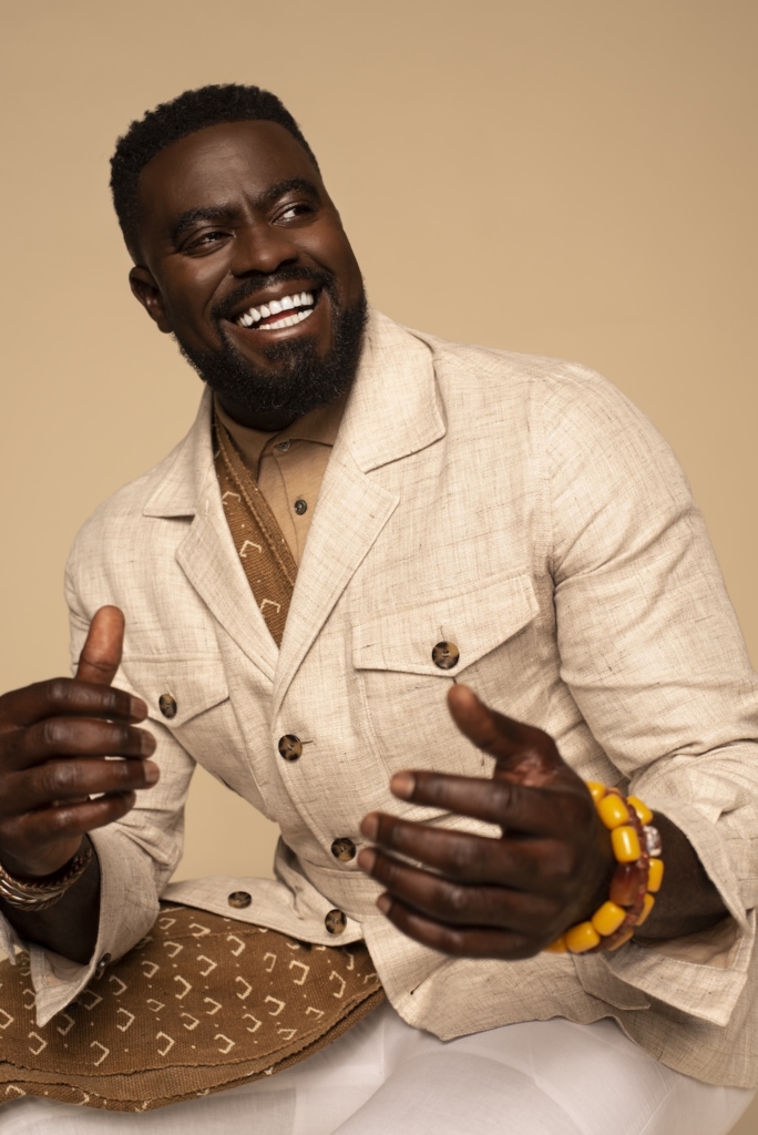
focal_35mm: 50
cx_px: 379
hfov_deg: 27.0
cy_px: 568
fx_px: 1577
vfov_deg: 39.6
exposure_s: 1/125
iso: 125
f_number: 5
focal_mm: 50
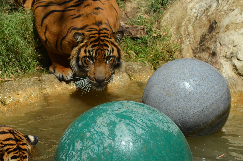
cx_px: 106
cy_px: 101
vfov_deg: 3.4
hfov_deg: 5.1
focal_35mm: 408
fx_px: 2746
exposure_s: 1/1600
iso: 400
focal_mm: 185
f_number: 7.1
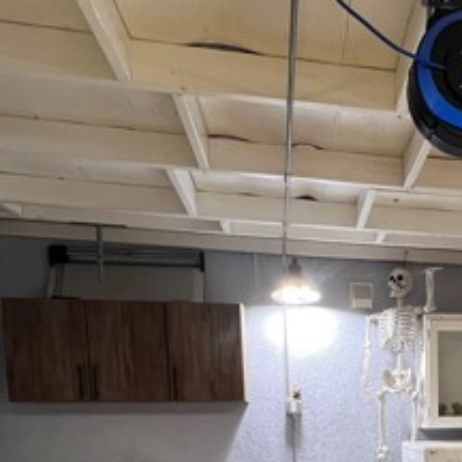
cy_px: 477
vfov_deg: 41.2
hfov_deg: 45.1
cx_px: 394
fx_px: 513
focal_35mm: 34
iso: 160
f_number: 1.8
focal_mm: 1.57
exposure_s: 1/120
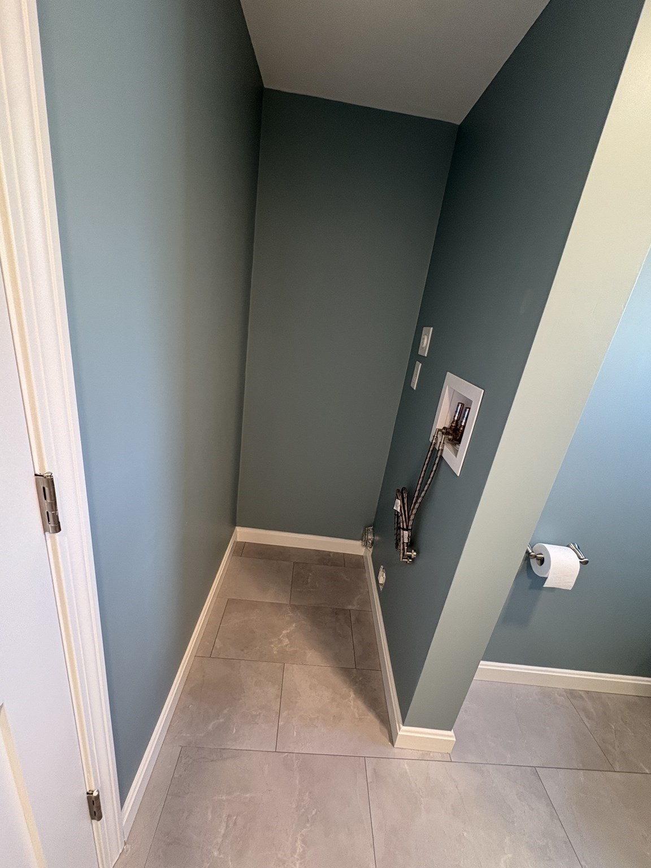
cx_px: 326
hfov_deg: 85.7
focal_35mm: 14
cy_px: 434
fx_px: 351
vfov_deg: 102.1
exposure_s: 1/60
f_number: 2.2
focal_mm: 2.22
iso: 320
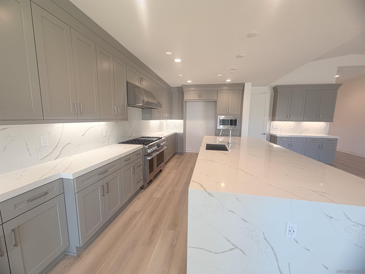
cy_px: 137
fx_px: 148
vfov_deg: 85.7
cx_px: 182
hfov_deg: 102.1
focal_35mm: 14
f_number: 2.2
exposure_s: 1/120
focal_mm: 2.22
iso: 125
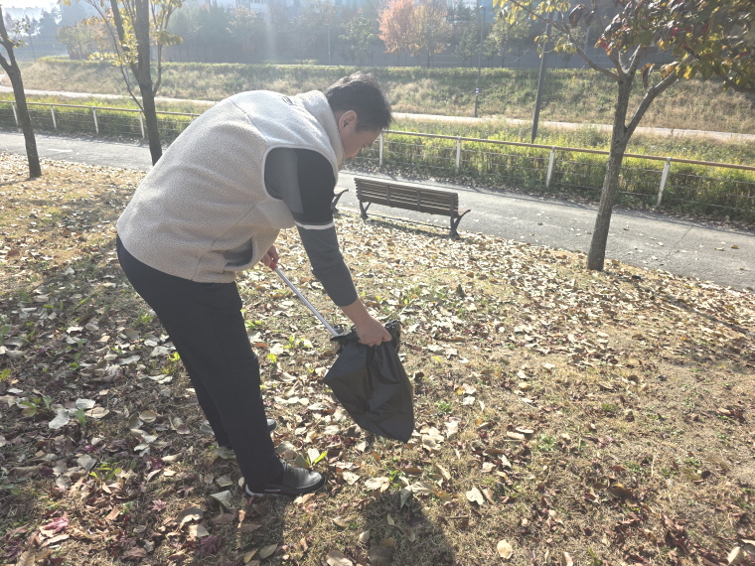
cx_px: 378
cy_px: 283
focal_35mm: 23
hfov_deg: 73.9
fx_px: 502
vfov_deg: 58.9
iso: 80
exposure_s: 1/2302
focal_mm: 6.3
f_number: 1.7
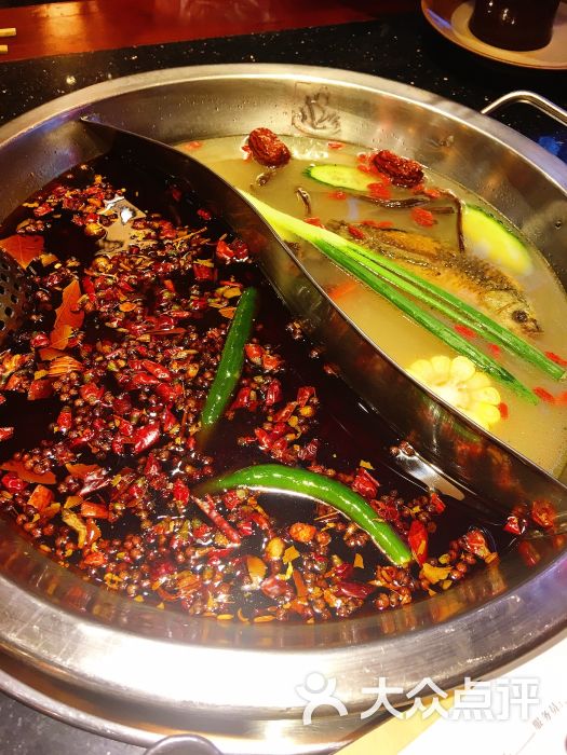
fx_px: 633
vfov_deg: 61.7
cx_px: 284
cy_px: 378
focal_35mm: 29
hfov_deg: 48.2
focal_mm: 4.15
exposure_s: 1/17
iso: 32
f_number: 2.2
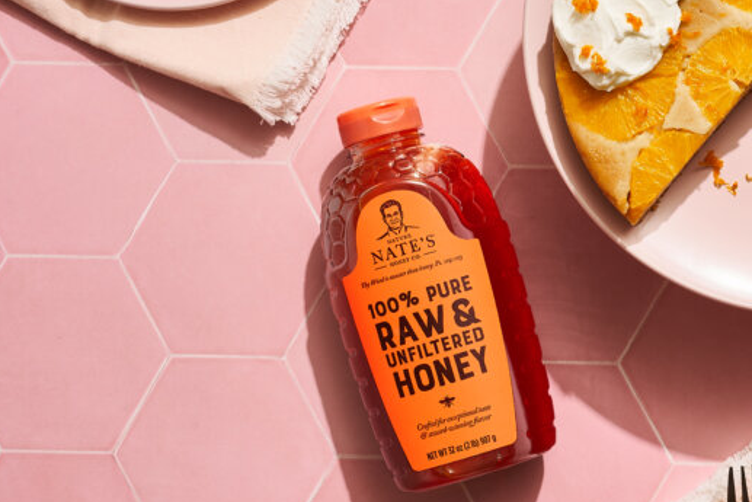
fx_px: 2068
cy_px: 133
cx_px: 647
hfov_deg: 20.3
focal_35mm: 99
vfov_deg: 13.8
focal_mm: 50
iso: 100
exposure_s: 1/100
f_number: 11
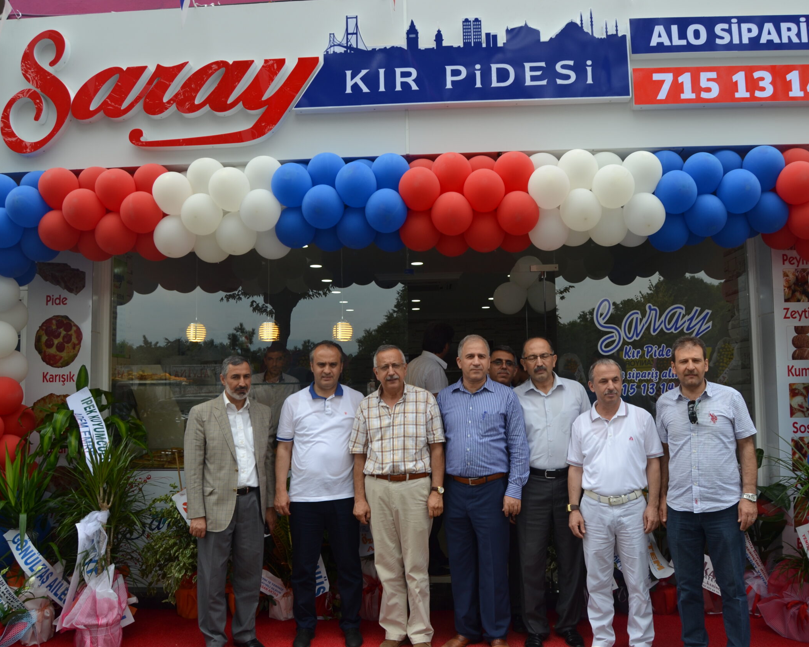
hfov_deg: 57.1
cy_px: 329
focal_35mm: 31
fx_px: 742
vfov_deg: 47.1
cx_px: 429
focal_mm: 18
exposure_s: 1/160
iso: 100
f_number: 6.3
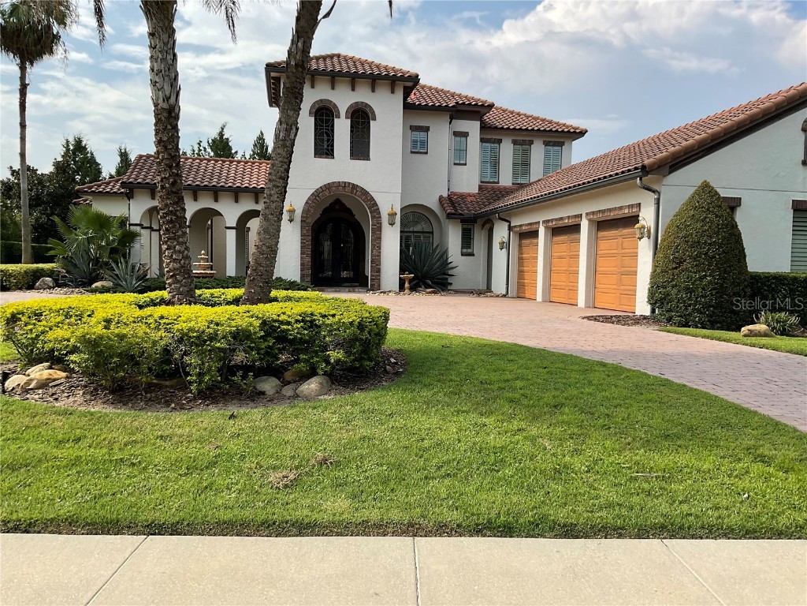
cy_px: 303
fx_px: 676
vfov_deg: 48.2
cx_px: 404
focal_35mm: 29
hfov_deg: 61.7
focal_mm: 3
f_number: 1.8
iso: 16
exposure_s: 1/1577
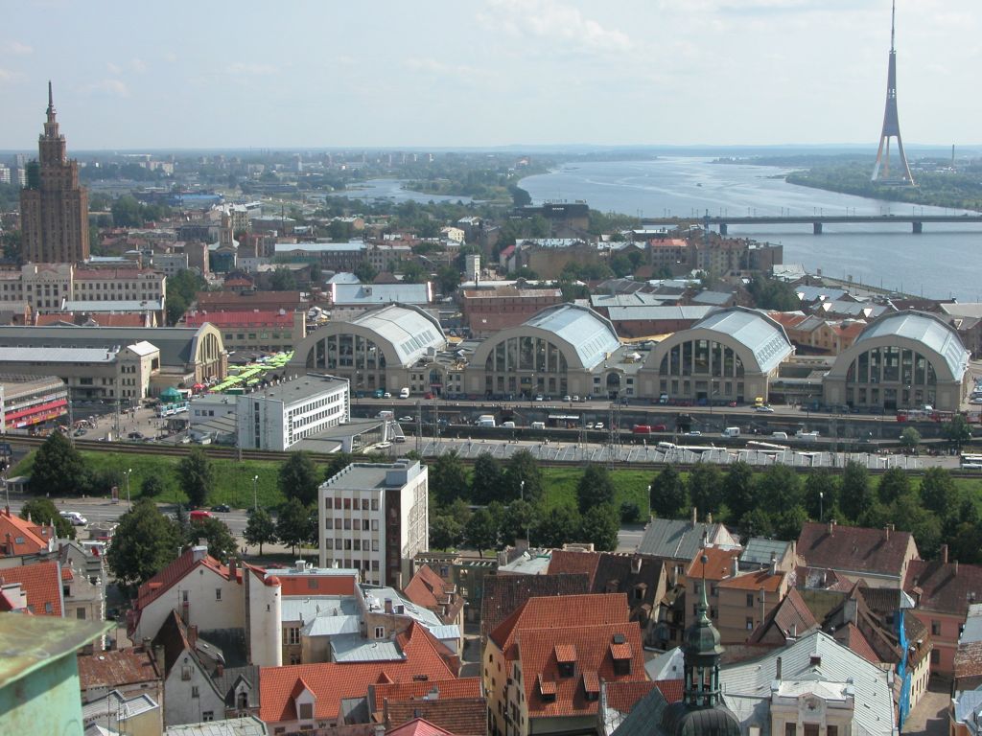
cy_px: 368
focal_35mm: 66
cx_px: 491
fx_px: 1872
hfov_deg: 29.4
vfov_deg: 22.3
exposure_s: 1/320
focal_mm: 16.8
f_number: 6.5
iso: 100
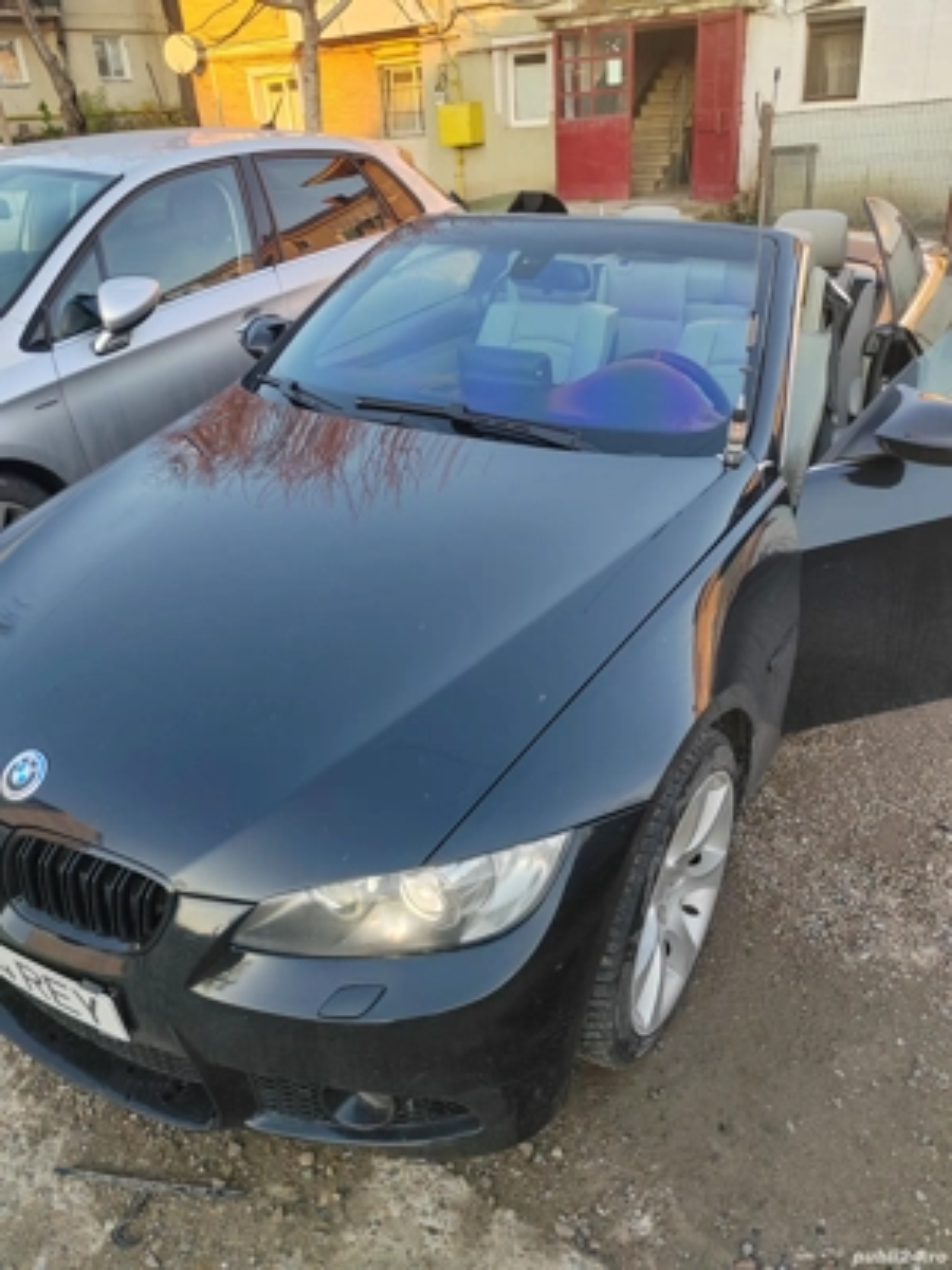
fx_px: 990
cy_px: 635
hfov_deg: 51.4
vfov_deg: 65.3
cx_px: 476
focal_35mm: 27
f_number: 1.9
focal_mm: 5.52
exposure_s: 1/130
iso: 100
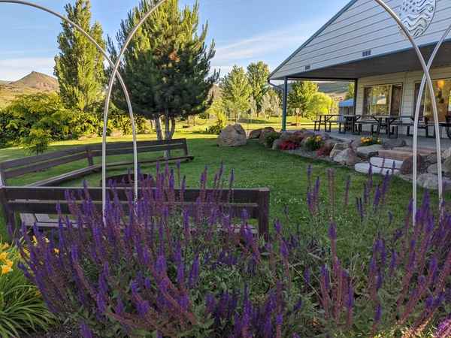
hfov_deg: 65.3
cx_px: 226
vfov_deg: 51.4
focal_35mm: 27
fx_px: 352
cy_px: 169
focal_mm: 4.44
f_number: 1.8
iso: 61
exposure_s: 1/1672
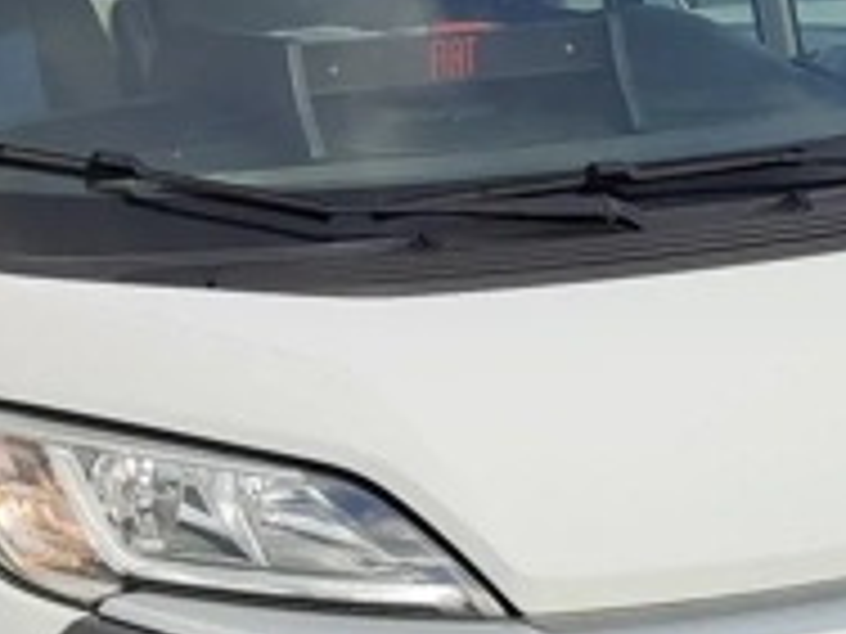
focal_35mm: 133
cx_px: 153
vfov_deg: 11.1
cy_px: 225
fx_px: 3250
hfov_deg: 14.7
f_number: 1.9
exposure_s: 1/345
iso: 50
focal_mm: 6.04
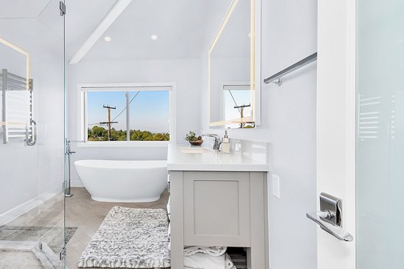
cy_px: 132
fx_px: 213
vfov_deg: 64.5
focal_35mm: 19
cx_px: 157
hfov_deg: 85.6
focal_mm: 10
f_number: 8
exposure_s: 1/250
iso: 1000
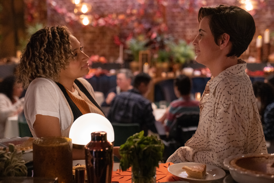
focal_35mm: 55
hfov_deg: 36.2
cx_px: 137
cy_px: 92
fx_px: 419
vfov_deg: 24.6
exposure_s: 1/80
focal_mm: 55
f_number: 2.8
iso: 10000
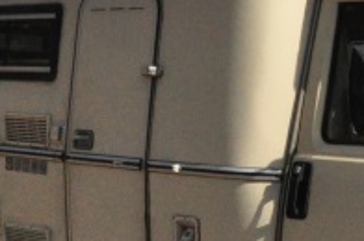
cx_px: 440
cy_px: 119
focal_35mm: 138
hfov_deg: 14.4
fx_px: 1393
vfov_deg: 9.9
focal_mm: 18
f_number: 14
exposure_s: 1/800
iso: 1600
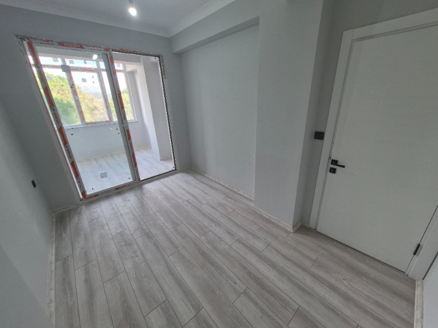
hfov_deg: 106.2
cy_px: 164
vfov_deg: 89.9
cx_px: 219
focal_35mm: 13
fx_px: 164
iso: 64
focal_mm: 1.74
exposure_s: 1/50
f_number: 2.2
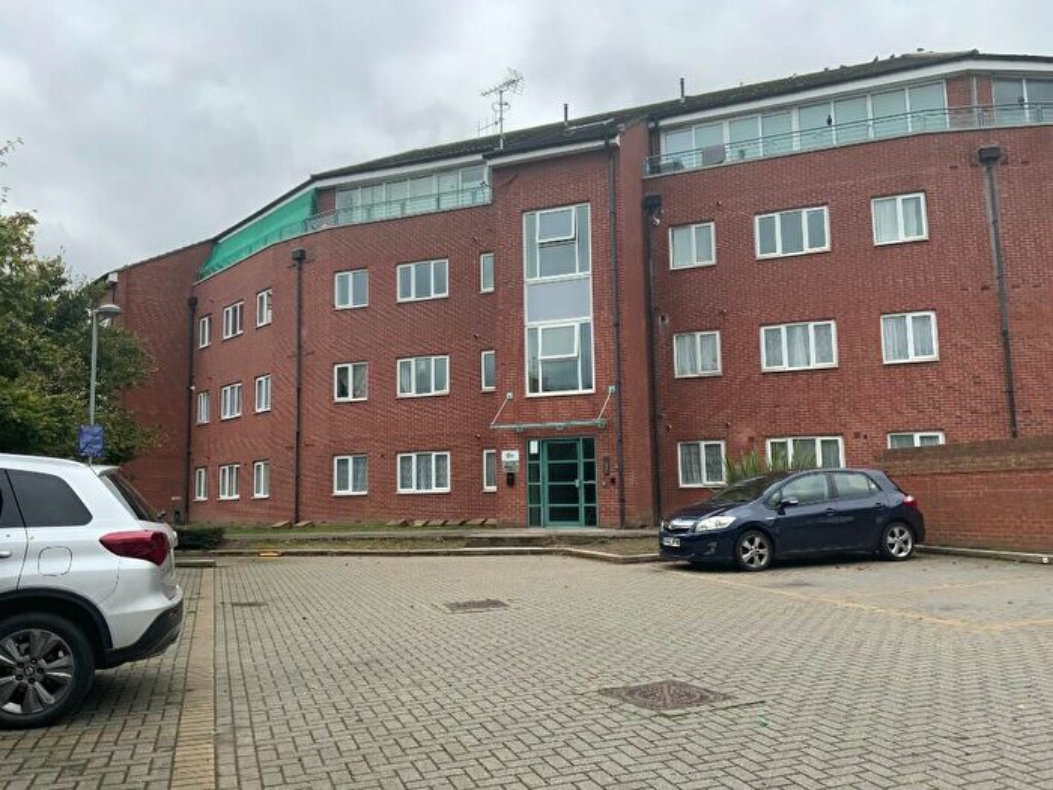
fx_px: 882
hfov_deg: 61.7
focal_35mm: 29
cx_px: 526
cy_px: 395
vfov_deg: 48.2
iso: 16
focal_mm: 3
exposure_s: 1/719
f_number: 1.8
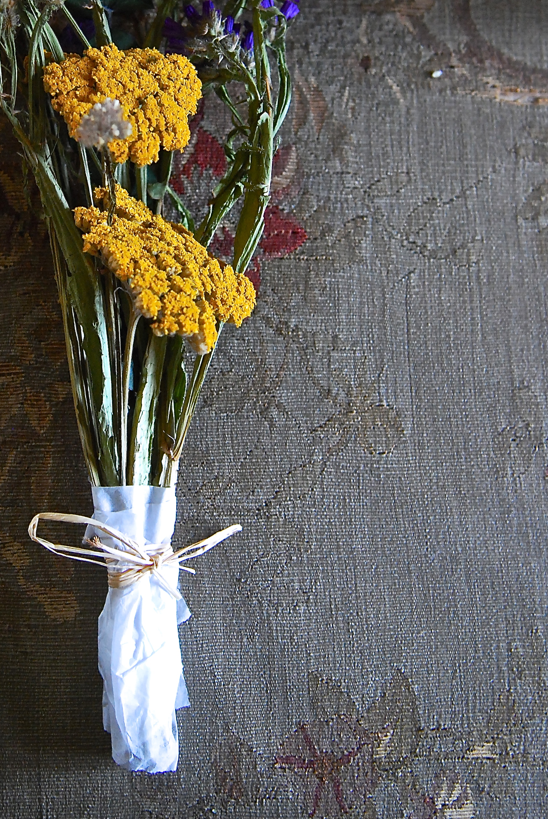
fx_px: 2005
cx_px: 152
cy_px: 246
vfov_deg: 23.0
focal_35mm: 88
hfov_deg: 15.5
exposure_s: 1/40
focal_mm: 40
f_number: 4
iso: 800
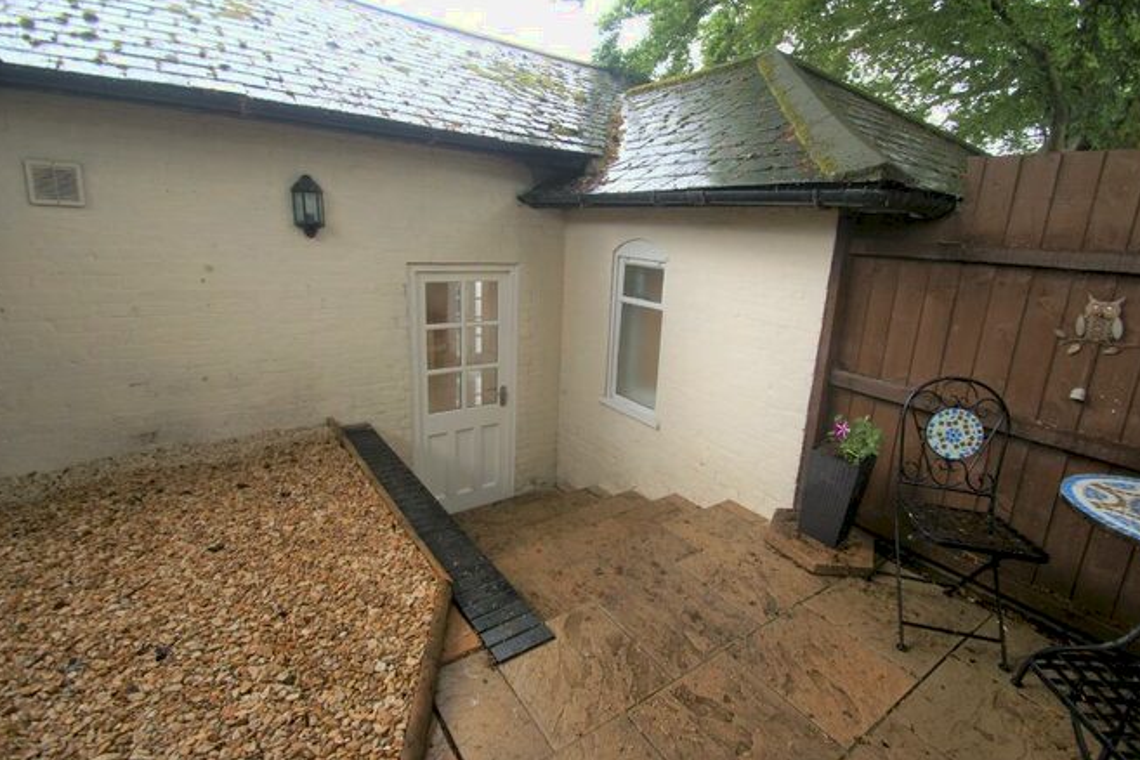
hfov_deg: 96.7
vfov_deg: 73.7
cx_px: 595
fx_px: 507
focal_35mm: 16
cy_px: 364
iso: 100
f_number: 4
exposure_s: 1/40
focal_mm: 10
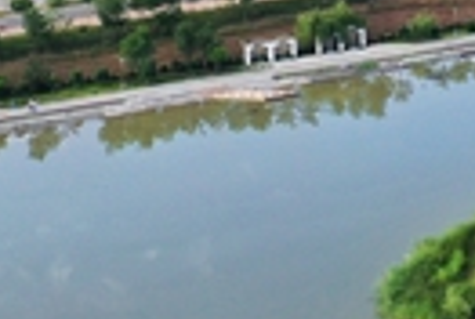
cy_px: -192
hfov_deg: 15.0
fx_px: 1693
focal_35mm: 128
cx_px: 671
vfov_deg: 10.3
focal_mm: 10.26
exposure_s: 1/200
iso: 100
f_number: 5
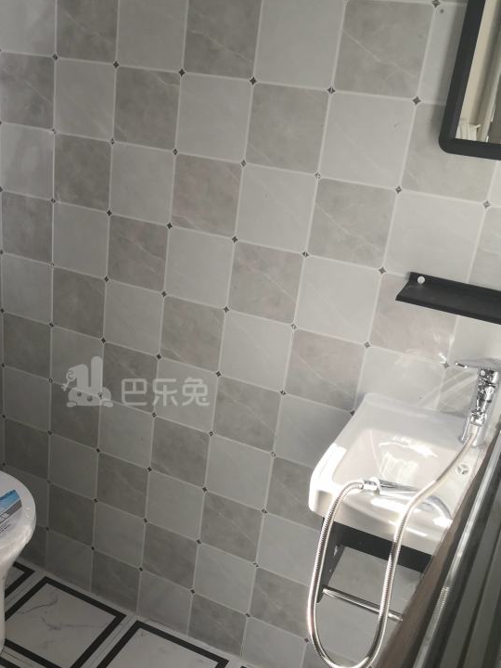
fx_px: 772
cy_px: 383
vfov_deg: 46.7
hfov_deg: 35.3
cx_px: 135
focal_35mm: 40
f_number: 1.6
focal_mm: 3.95
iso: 50
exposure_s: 1/269
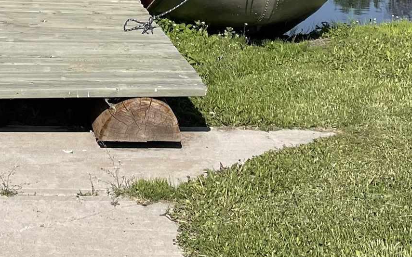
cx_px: 37
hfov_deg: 20.6
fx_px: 1111
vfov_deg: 12.0
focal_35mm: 99
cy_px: -223
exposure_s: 1/4000
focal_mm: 4.2
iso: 32
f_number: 1.6
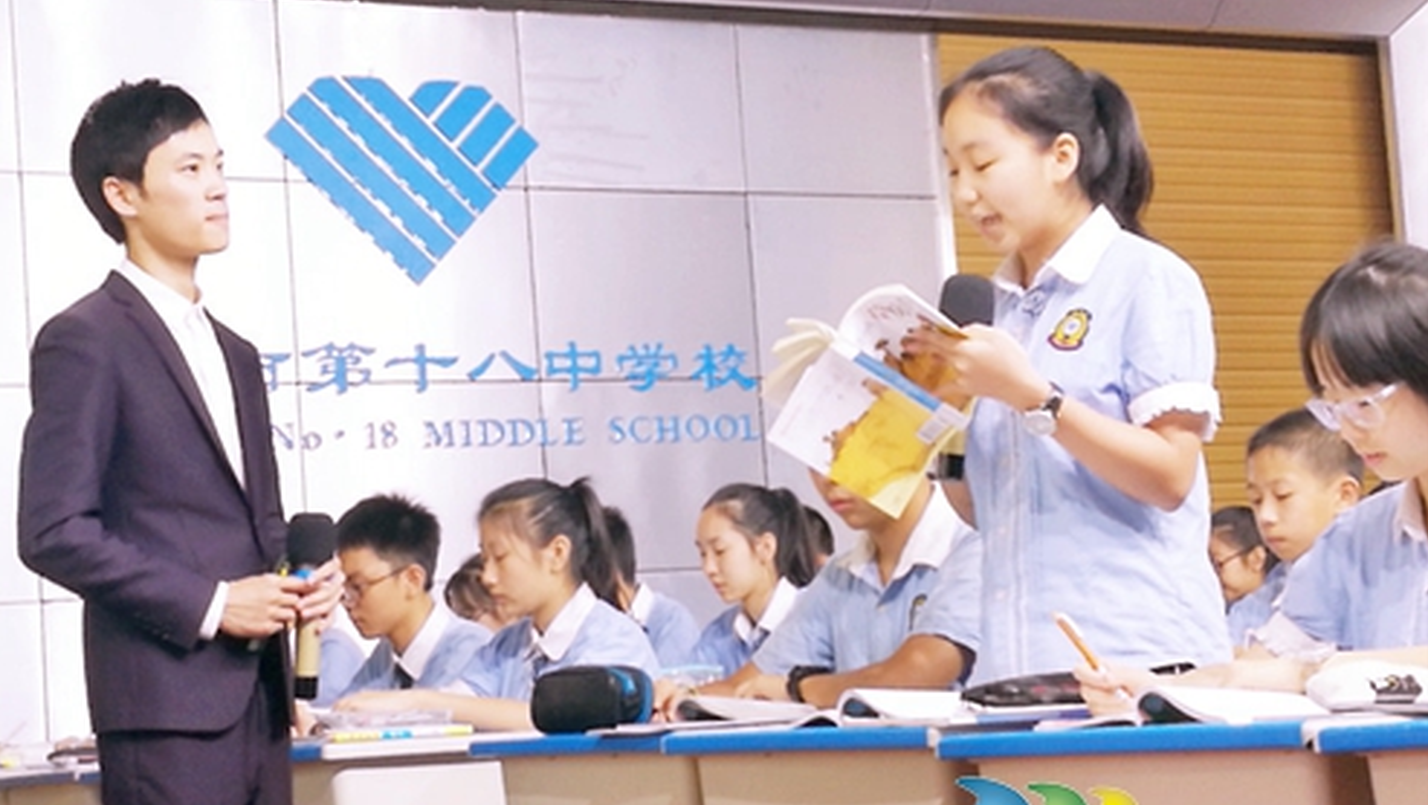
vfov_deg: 14.3
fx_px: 3220
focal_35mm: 85
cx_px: 710
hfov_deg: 25.0
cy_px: 395
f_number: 2.2
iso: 160
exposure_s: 1/33.3
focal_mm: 4.5
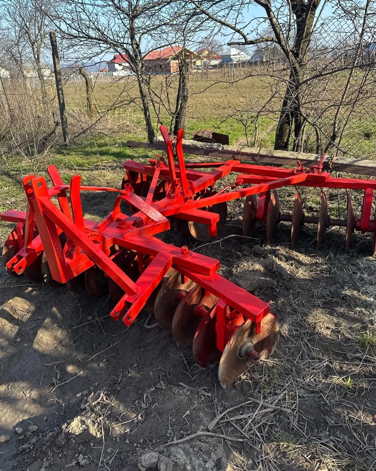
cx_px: 193
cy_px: 217
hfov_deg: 54.9
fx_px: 362
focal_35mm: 26
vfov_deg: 65.9
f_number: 1.78
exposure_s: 1/1212
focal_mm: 6.86
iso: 80
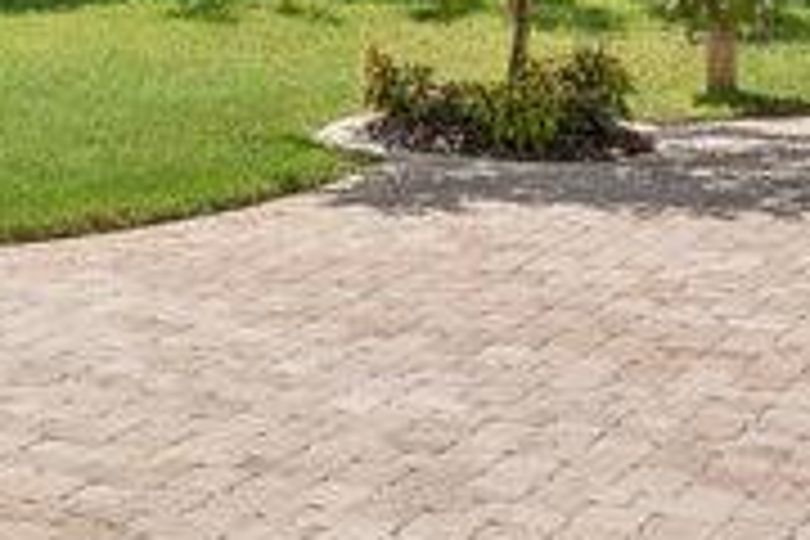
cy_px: -142
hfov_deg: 20.5
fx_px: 2002
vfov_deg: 14.8
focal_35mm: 89
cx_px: -292
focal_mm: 16
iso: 100
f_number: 10
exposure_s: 1/250
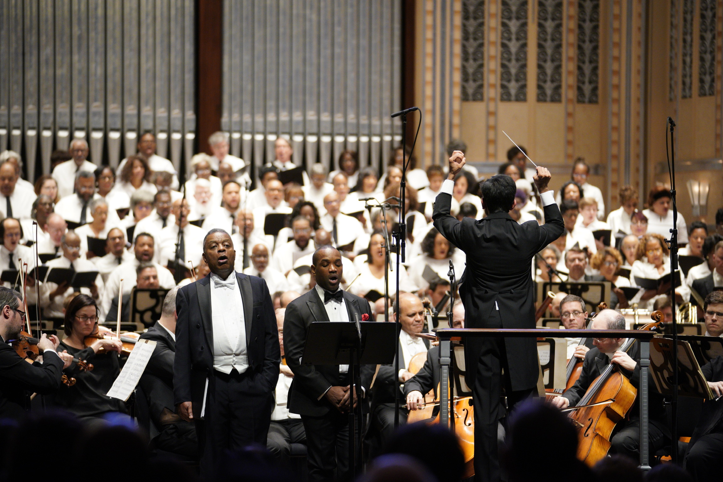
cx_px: 362
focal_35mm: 151
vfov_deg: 9.1
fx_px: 3032
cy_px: 241
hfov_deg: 13.6
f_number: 2.8
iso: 3200
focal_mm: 151
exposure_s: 1/500
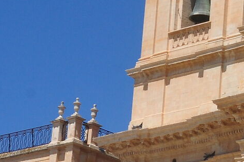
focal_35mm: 215
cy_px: 83
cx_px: 532
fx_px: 1455
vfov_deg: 6.4
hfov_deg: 8.9
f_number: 14
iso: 200
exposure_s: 1/200
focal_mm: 28
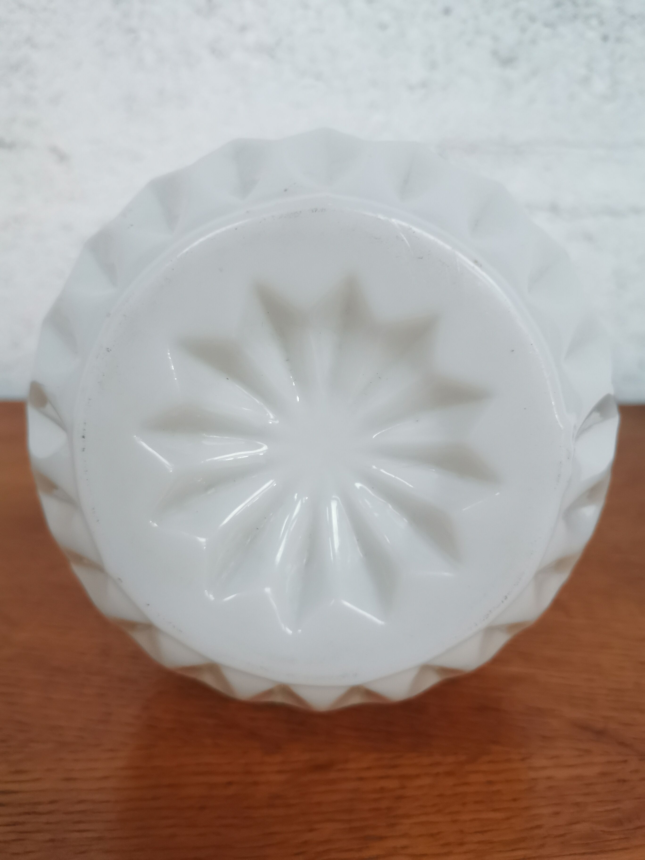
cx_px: 322
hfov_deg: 51.4
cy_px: 430
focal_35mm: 27
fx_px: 671
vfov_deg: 65.3
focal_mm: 5.58
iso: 800
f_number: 1.8
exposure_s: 1/25
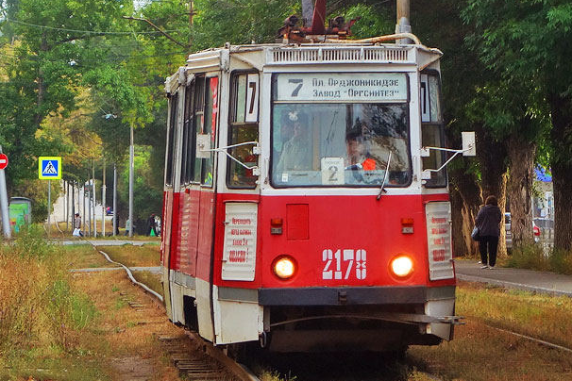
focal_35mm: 190
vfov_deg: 7.2
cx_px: 339
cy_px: 71
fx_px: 3019
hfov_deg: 10.8
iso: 160
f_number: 4.9
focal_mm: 35.62
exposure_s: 1/100
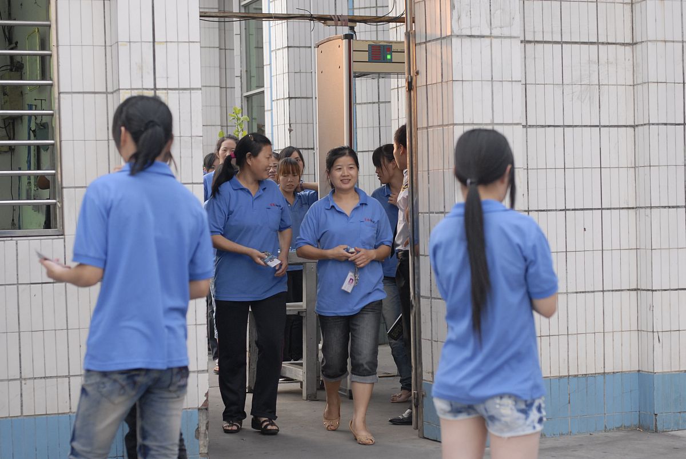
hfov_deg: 27.0
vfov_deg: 18.2
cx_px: 343
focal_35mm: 75
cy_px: 230
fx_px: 1431
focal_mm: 50
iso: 400
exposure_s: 1/400
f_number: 3.2
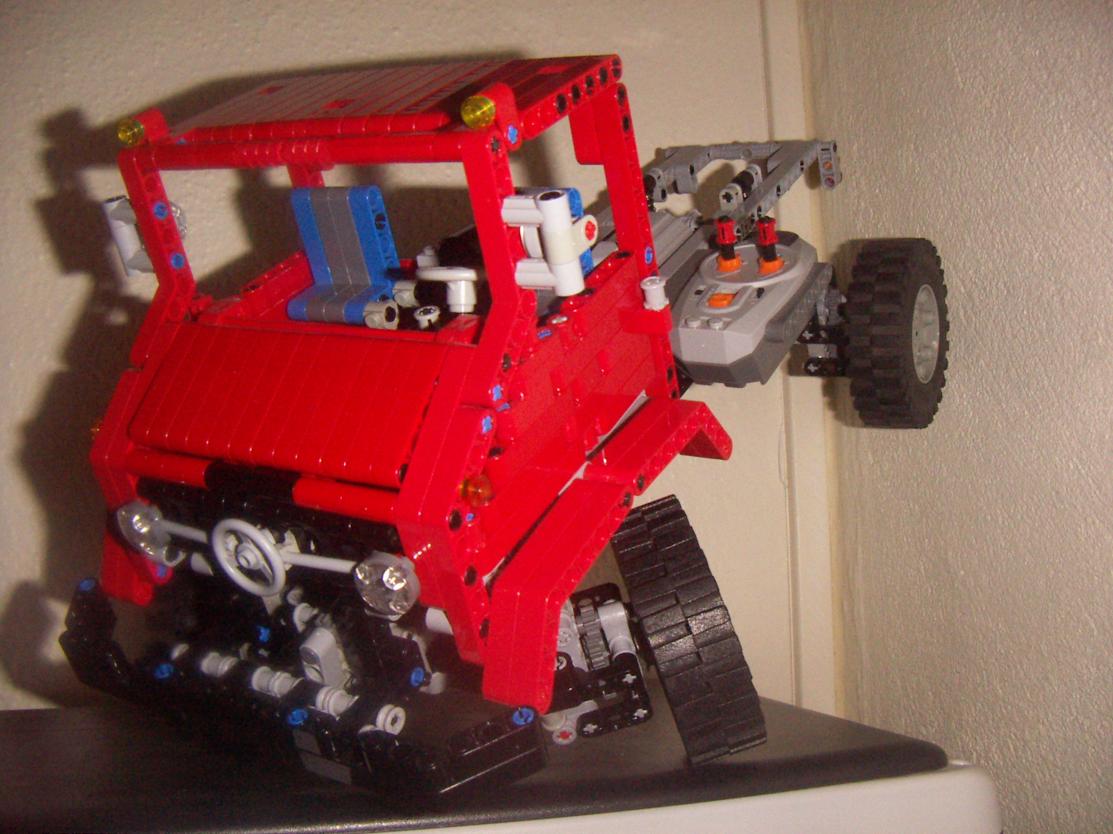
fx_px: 1157
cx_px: 556
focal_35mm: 36
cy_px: 417
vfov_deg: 39.7
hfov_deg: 51.4
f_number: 6.7
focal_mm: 4.7
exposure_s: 1/50
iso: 200
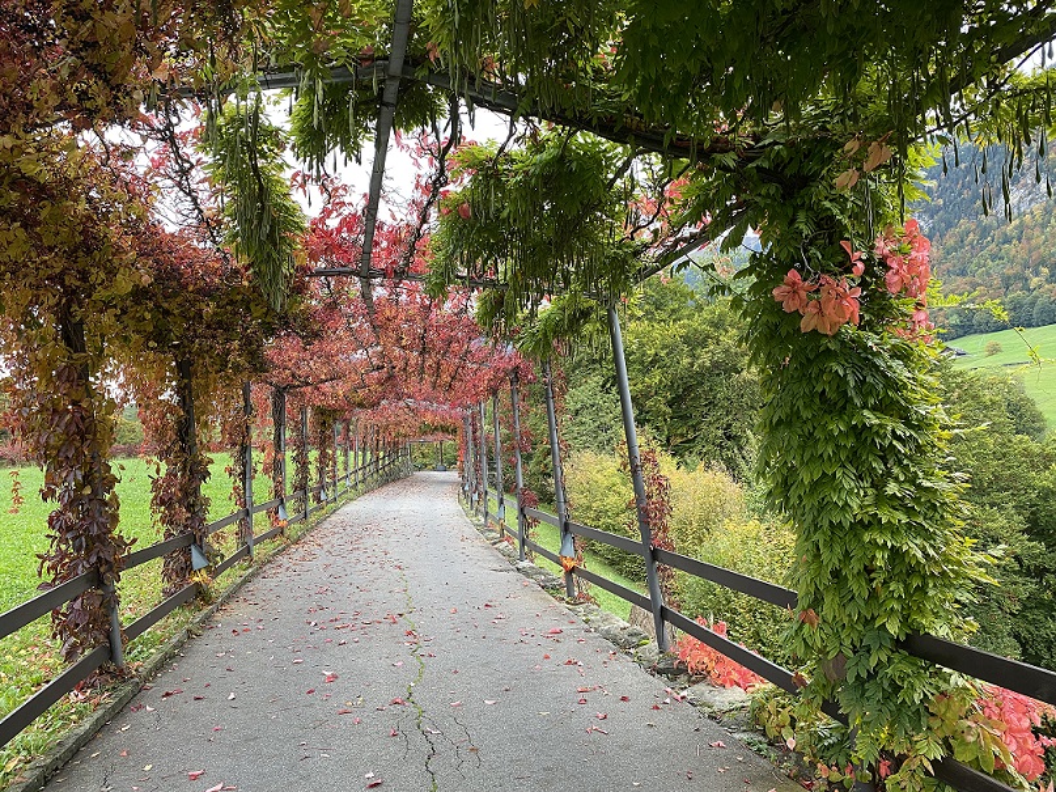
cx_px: 528
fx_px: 793
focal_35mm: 26
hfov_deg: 67.3
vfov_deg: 53.1
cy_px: 396
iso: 125
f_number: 1.8
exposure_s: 1/76
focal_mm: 4.25
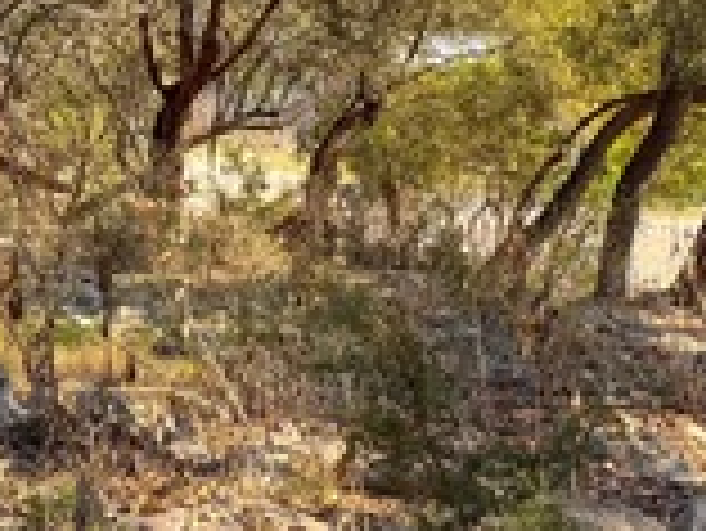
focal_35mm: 98
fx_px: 2000
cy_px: 112
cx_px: 202
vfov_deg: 15.0
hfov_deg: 19.9
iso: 80
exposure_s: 1/1151
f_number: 1.78
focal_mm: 6.76
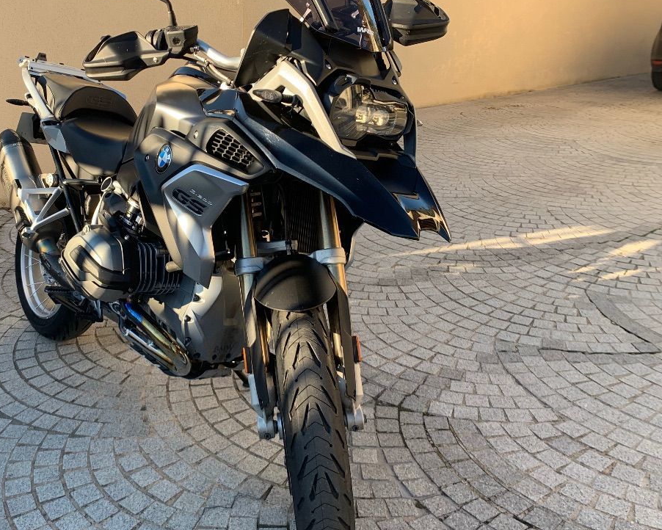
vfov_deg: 41.2
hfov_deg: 49.1
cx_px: 204
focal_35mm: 36
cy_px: 249
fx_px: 705
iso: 25
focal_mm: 4.25
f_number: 1.8
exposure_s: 1/333
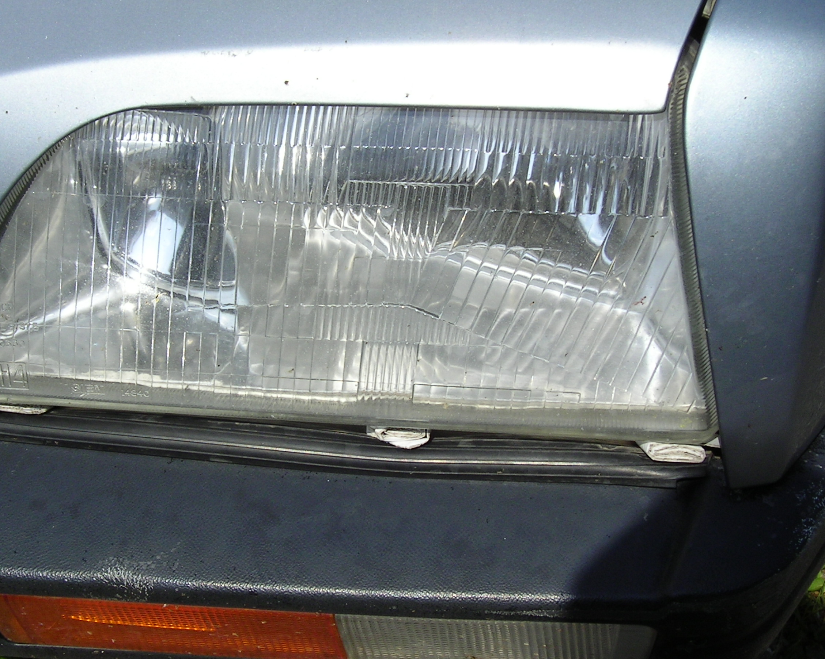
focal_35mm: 71
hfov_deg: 26.8
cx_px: 374
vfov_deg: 21.5
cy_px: 361
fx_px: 1733
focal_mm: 8.9
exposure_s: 1/466
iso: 50
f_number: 6.1
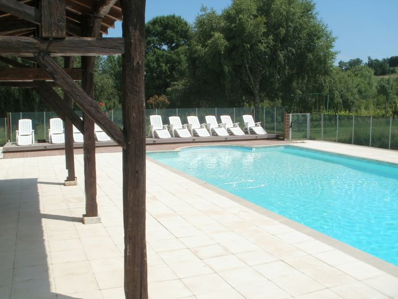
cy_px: 150
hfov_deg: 51.3
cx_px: 199
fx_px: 414
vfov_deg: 39.7
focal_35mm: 36
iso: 100
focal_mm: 6.3
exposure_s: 1/800
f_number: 5.6
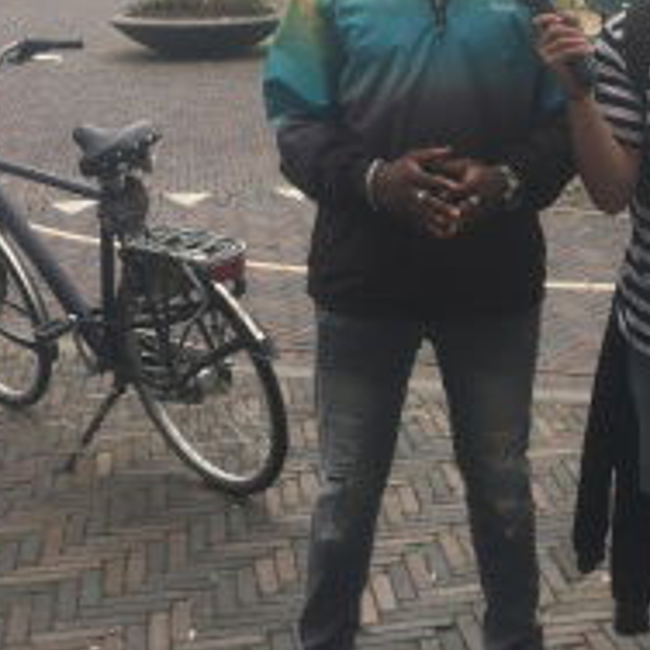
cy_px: 168
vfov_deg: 25.1
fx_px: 1445
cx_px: 532
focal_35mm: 68
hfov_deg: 24.9
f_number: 2.2
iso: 25
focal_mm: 4.15
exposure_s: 1/400
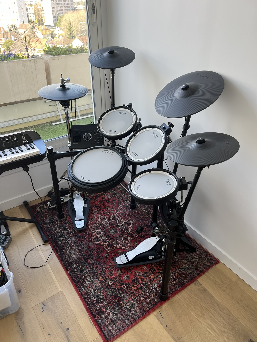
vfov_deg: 67.3
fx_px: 257
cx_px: 128
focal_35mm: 26
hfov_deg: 53.1
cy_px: 171
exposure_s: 1/129
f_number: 1.6
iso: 32
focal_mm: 5.1
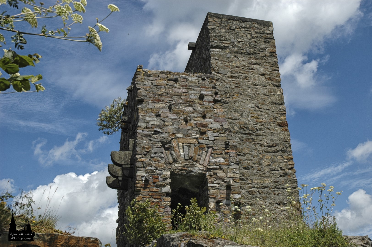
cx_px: 186
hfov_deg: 42.4
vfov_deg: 28.9
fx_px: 480
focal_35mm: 46
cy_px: 124
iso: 200
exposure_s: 1/400
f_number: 10
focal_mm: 31
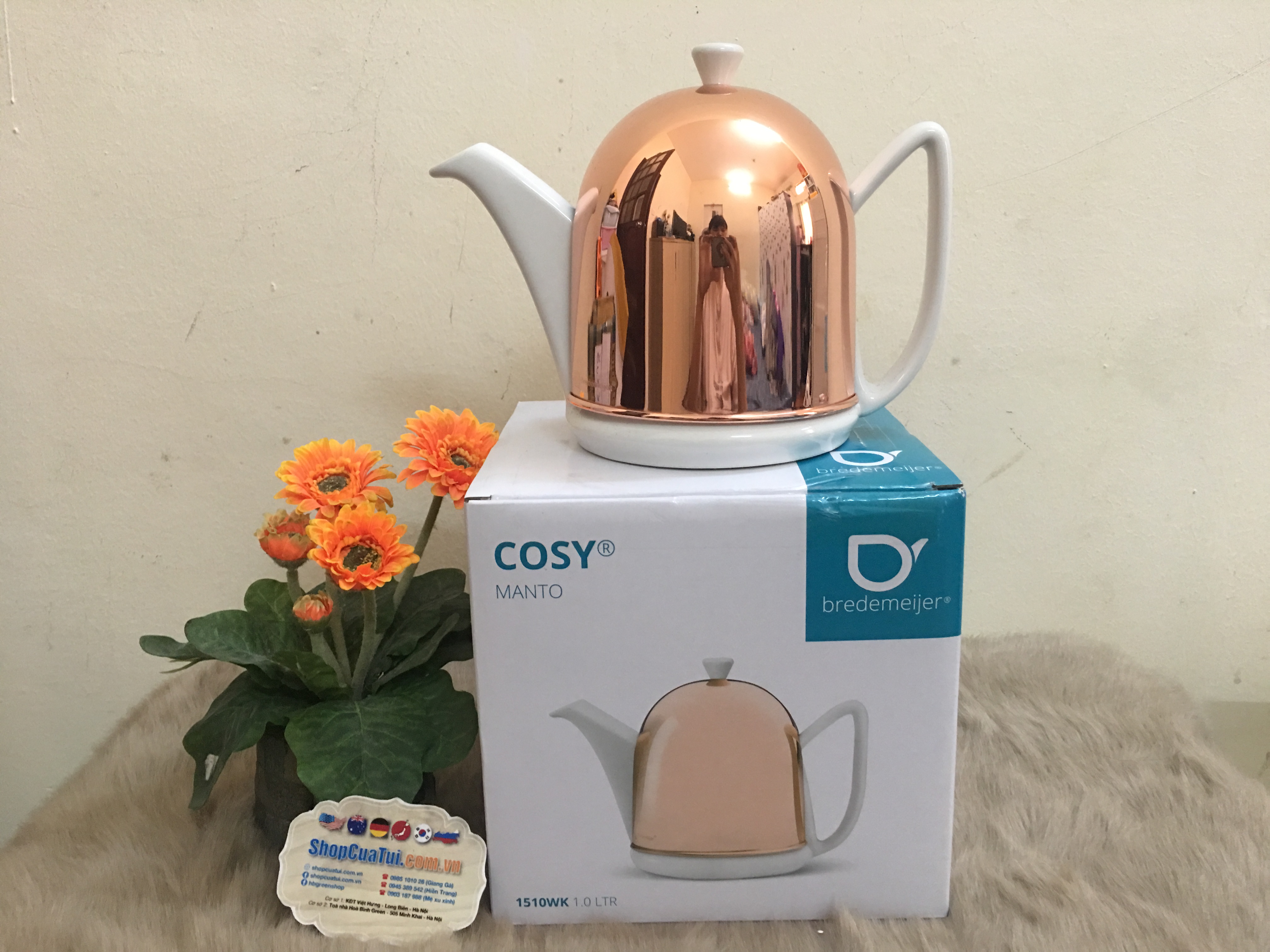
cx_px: 635
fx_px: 1064
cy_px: 476
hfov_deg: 61.7
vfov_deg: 48.2
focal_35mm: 29
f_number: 2.2
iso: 100
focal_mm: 4.15
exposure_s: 1/17
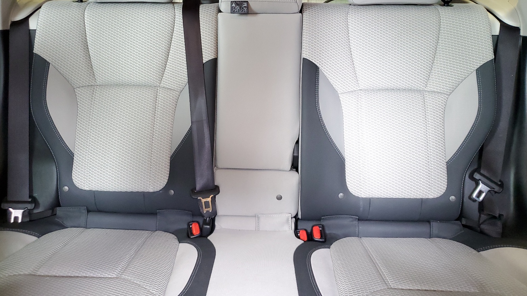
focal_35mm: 29
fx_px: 405
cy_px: 116
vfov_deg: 40.0
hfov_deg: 66.1
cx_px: 259
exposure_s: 1/60.2
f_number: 1.5
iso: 322
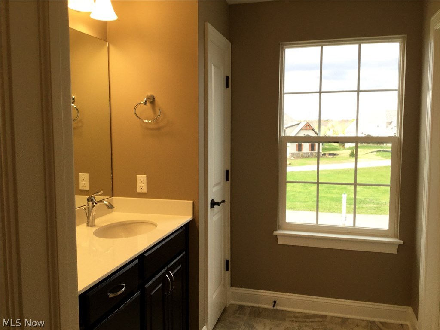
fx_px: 394
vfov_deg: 45.4
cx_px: 220
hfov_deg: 58.4
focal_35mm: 31
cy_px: 165
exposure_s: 1/120
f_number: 2.4
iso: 32
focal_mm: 3.3
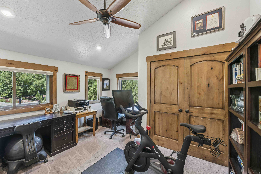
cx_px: 130
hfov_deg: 104.3
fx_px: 101
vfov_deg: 81.2
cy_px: 87
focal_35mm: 14
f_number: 7.1
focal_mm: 14
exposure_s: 1/15
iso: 500
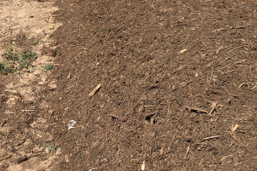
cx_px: 126
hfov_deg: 47.4
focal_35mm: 41
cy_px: 36
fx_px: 293
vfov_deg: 31.8
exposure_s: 1/1261
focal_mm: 4.15
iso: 25
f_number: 2.2
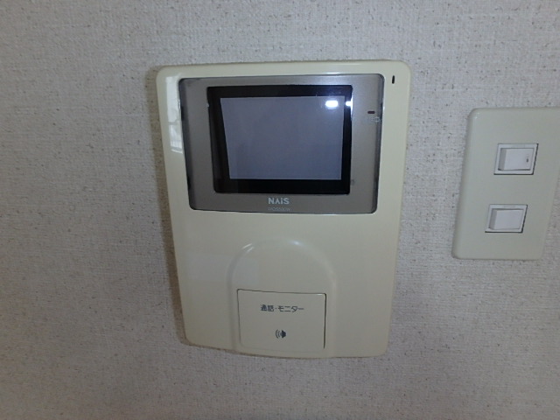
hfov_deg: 79.0
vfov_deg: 63.4
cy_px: 210
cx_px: 280
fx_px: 340
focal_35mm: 21
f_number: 6
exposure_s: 1/30
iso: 320
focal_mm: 3.7
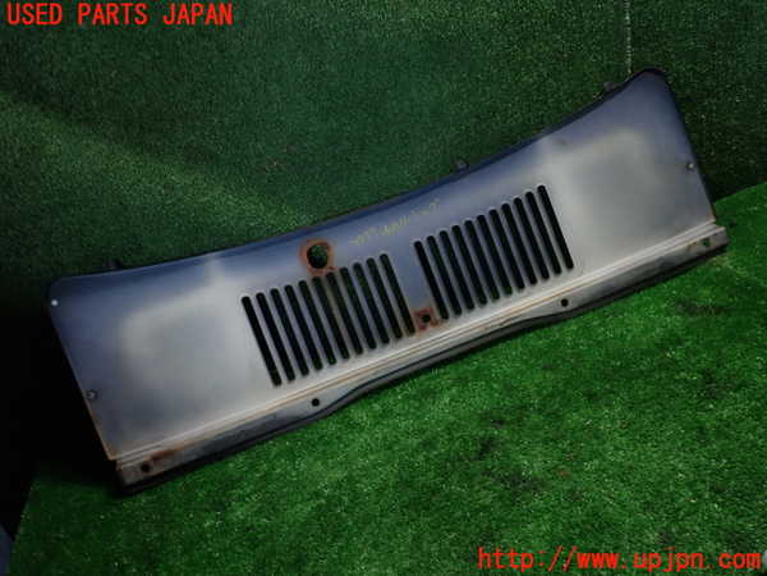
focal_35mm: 30
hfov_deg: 60.0
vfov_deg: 46.8
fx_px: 665
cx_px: 384
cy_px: 288
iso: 200
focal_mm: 5.4
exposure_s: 1/40
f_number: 2.3
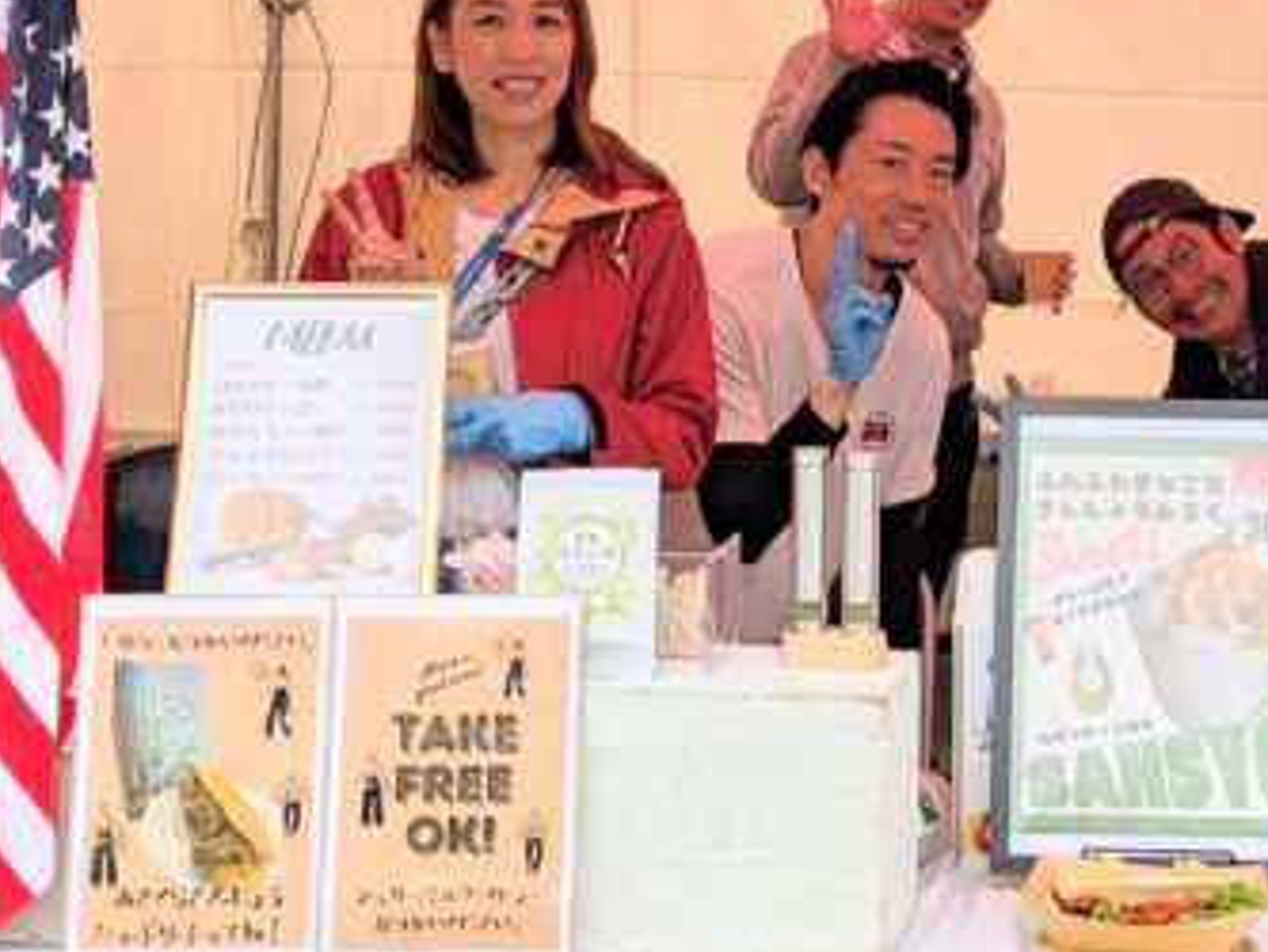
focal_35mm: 75
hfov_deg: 25.3
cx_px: 1093
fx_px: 2748
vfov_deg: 19.4
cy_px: 166
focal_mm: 5.43
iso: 38
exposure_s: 1/285
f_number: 1.89
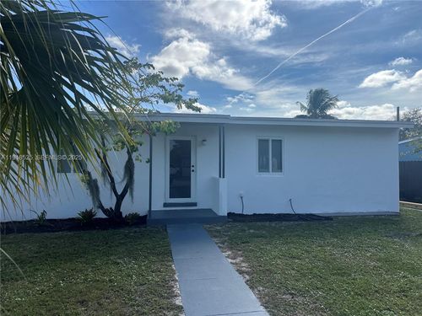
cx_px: 211
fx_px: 293
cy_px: 158
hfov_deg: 71.6
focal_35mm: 24
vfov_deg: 56.8
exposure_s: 1/6211
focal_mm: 6.86
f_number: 1.78
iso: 80
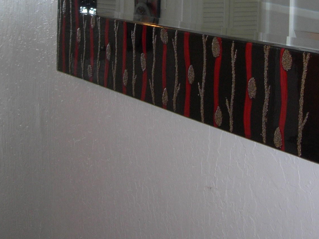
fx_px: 802
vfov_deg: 16.6
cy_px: 2
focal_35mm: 87
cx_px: 187
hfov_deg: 22.5
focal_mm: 7.8
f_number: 2.8
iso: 79
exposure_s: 1/64
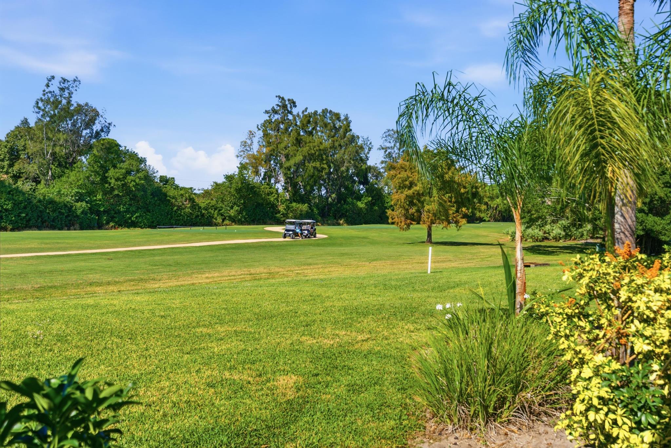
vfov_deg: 37.9
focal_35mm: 35
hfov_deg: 54.4
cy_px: 224
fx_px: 653
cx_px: 336
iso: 640
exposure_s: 1/8000
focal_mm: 35
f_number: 8
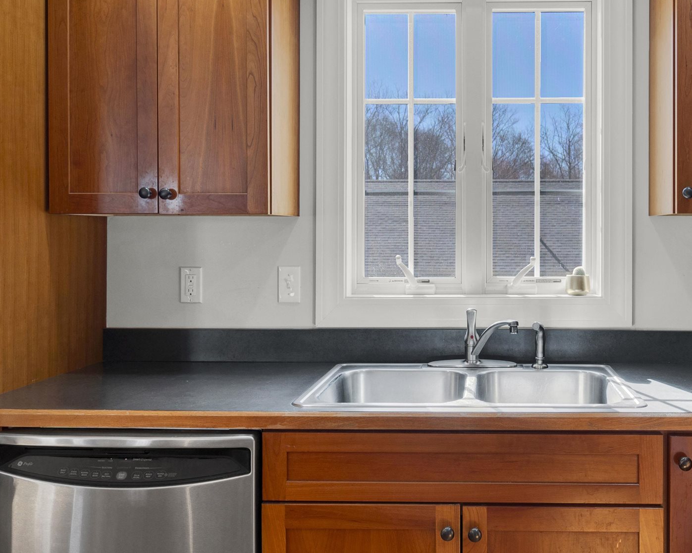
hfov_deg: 51.7
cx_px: 468
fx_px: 697
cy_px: 240
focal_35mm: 34
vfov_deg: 43.2
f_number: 7.1
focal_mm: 16.5
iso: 250
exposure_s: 1/25
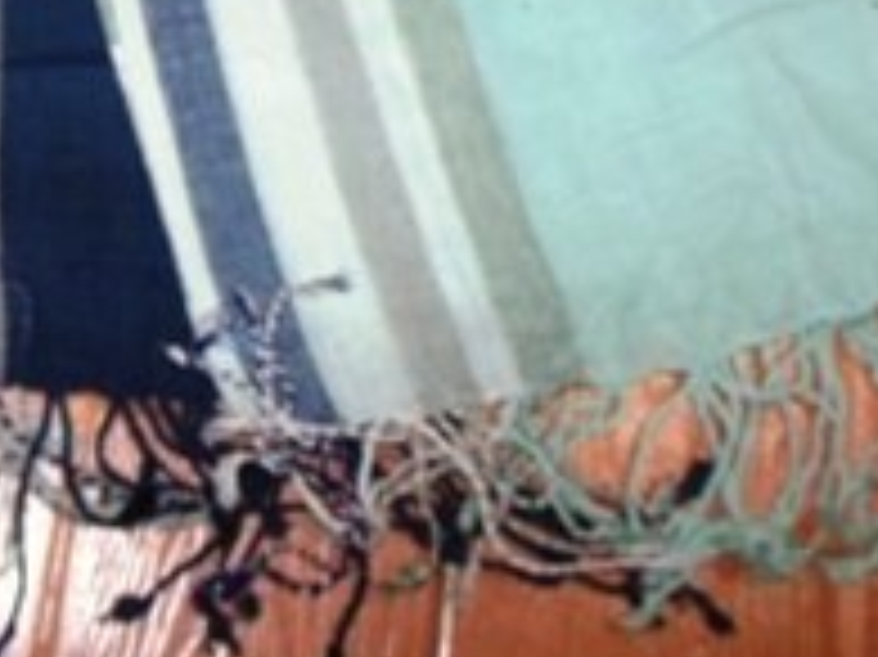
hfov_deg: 28.0
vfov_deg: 21.1
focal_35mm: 64
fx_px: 1622
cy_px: -155
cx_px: -50
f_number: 3.2
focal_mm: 4.5
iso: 125
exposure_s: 1/25
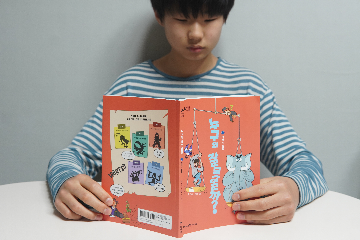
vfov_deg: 29.9
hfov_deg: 43.6
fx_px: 450
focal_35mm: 45
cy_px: 120
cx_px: 180
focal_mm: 30
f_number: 5
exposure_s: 1/30
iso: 500
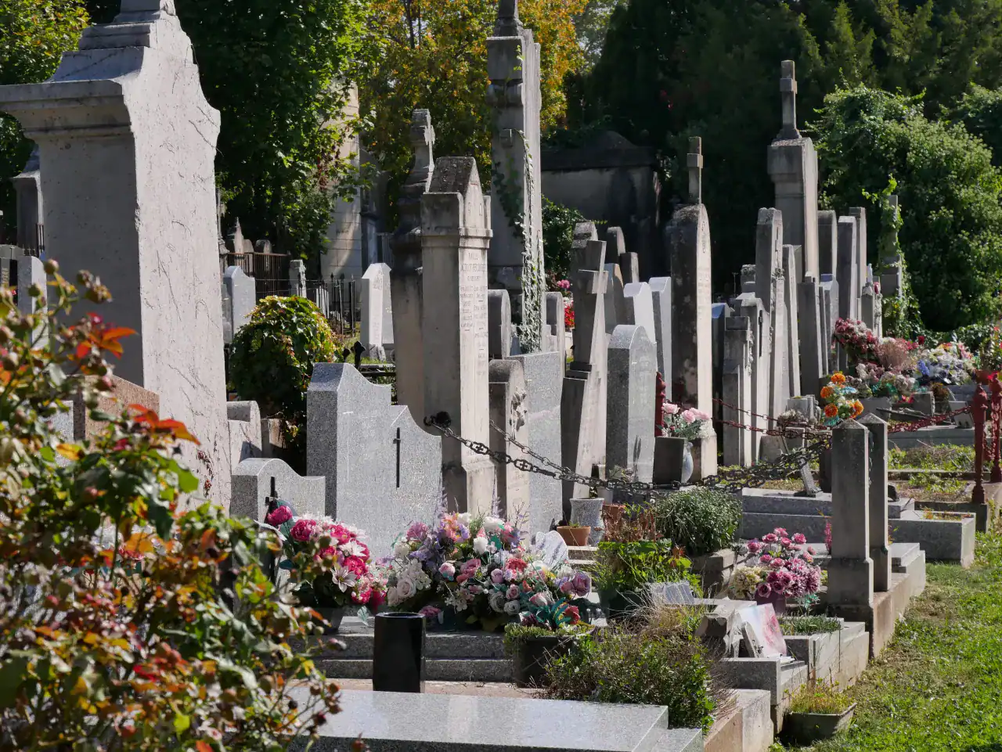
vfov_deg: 12.2
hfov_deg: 16.1
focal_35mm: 122
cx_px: 501
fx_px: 3533
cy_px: 376
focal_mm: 61
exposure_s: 1/1000
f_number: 9
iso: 400
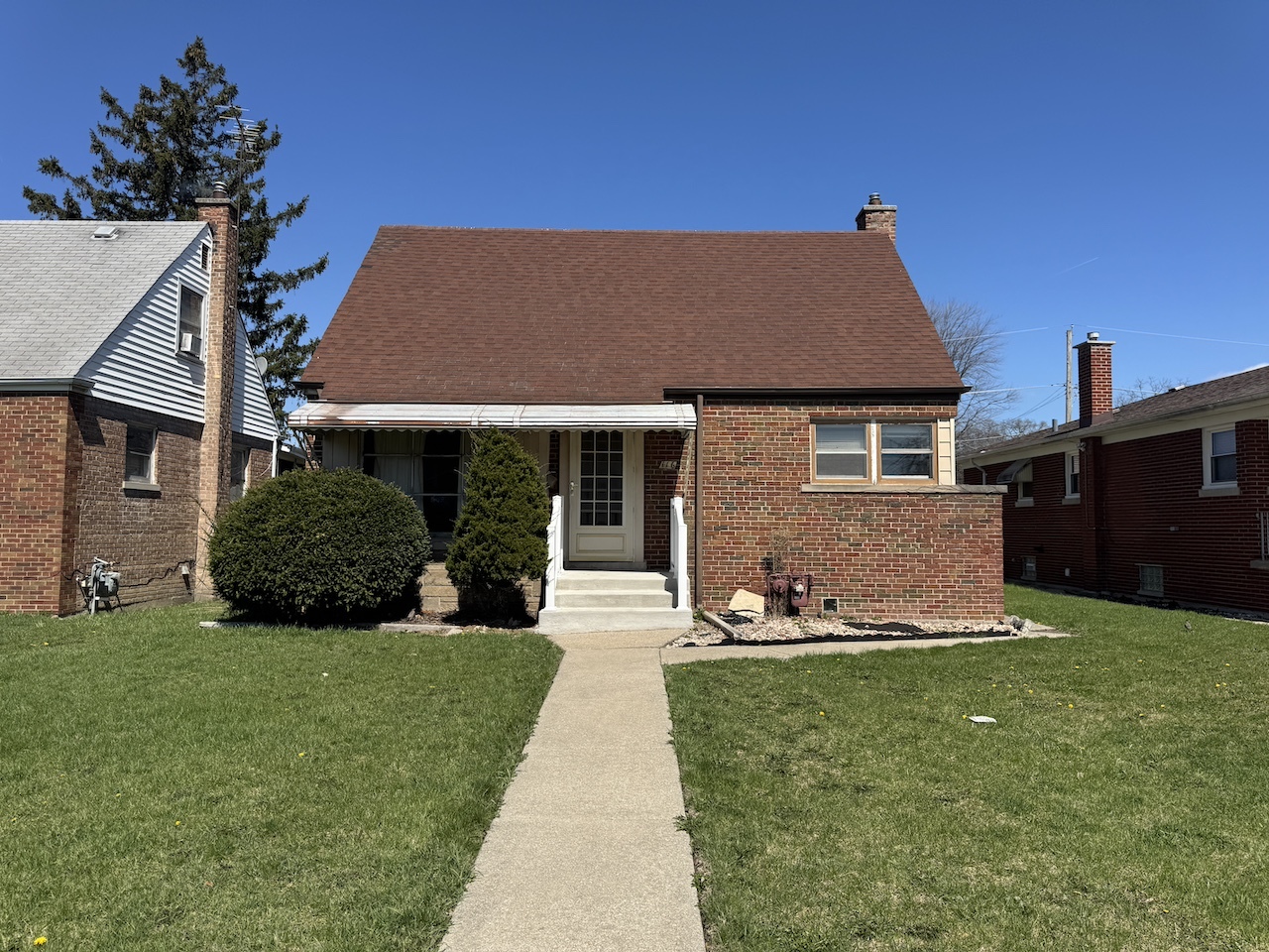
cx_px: 634
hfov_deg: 71.6
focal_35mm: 24
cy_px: 476
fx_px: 880
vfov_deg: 56.8
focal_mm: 6.76
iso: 80
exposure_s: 1/5348
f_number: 1.78
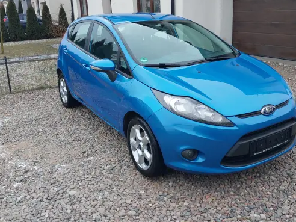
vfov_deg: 36.7
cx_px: 163
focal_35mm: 39
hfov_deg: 47.8
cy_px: 90
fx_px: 333
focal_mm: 4.6
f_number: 1.8
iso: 40
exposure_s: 1/100
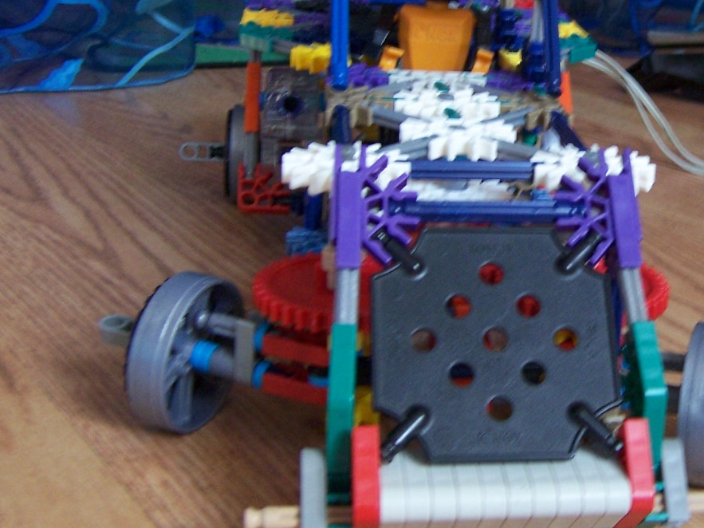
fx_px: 1179
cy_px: 215
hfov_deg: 32.5
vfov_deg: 25.2
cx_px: 549
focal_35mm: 58
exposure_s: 1/10
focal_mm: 5.5
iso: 140
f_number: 3.4
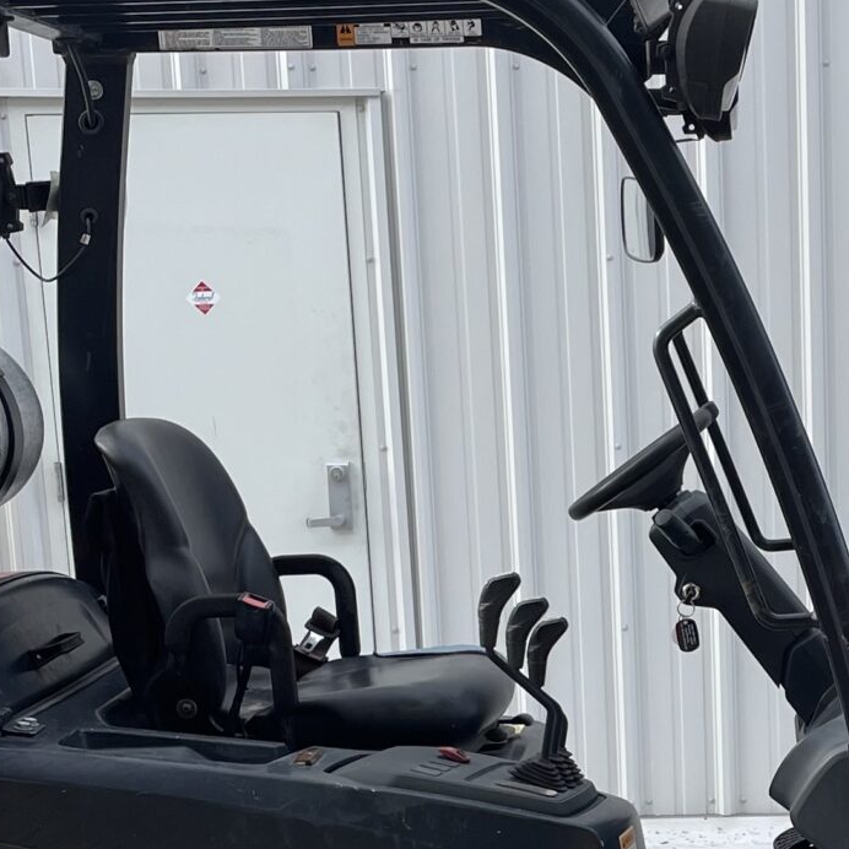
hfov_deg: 19.9
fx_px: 2359
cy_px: 818
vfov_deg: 19.9
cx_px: 813
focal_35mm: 85
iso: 32
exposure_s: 1/801
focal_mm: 4.2
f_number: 1.6
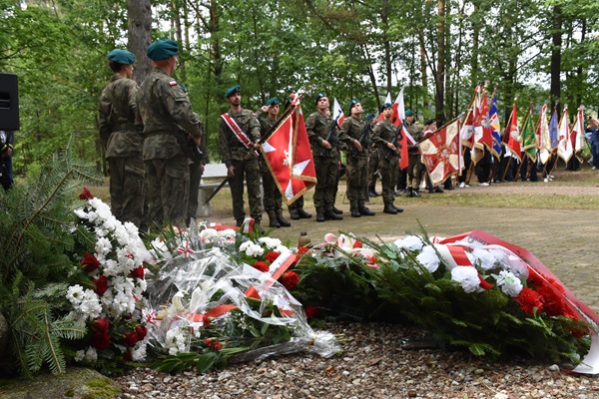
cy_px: 200
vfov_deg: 36.9
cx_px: 300
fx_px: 599
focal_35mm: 36
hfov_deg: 53.1
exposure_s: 1/400
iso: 800
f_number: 8
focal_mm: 24
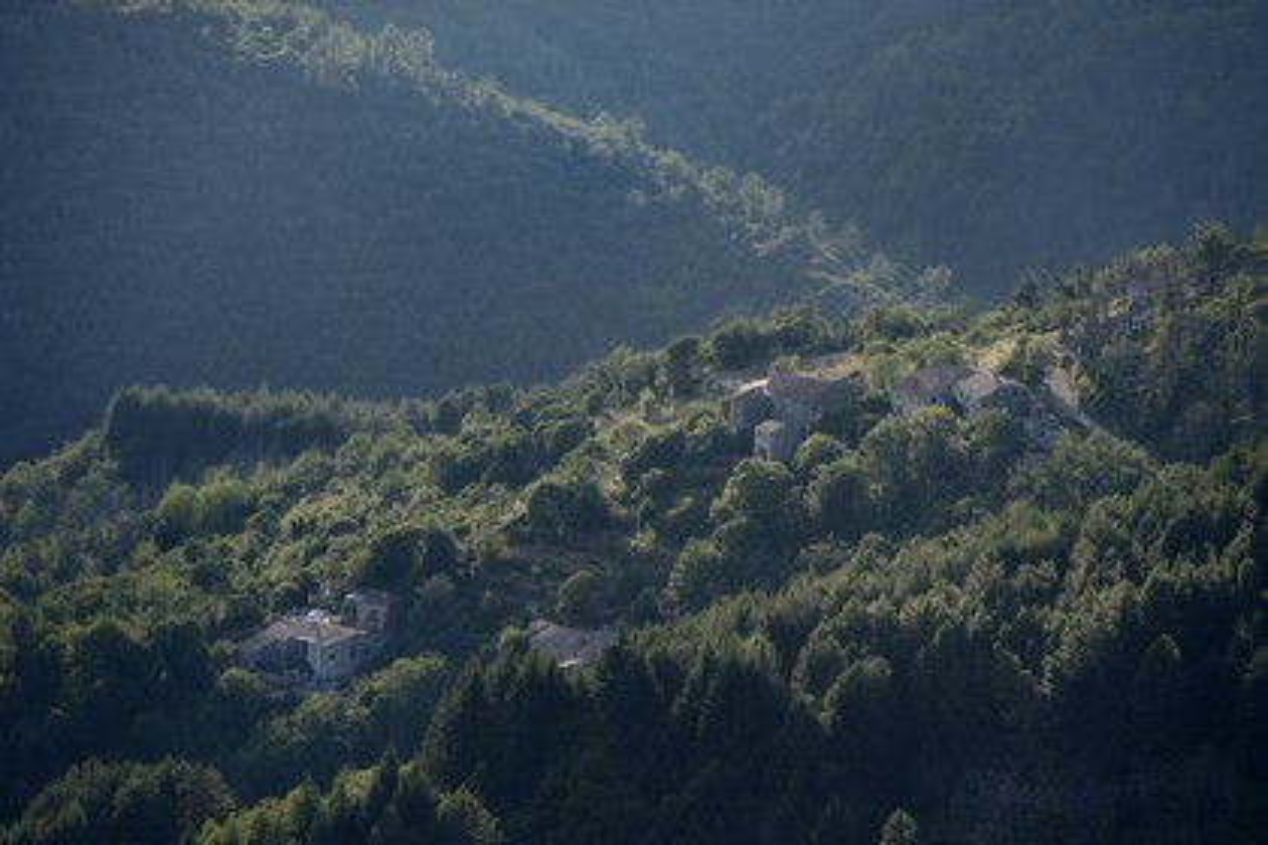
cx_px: 634
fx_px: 7044
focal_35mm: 200
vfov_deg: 6.9
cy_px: 422
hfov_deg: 10.3
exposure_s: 1/320
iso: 200
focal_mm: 200
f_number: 6.3
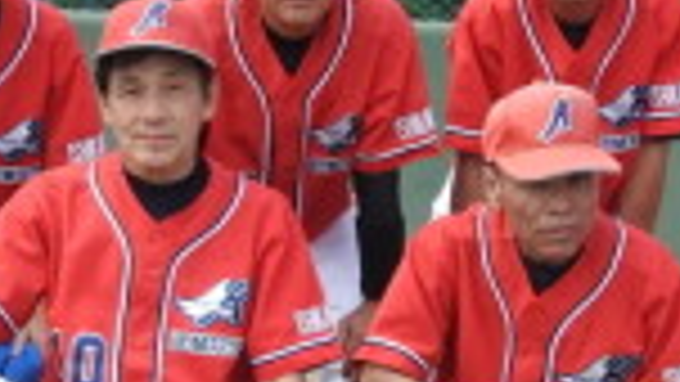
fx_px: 3517
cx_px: 374
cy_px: 162
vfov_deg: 6.2
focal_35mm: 195
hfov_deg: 11.0
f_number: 4
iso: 100
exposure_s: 1/250
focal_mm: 8.1
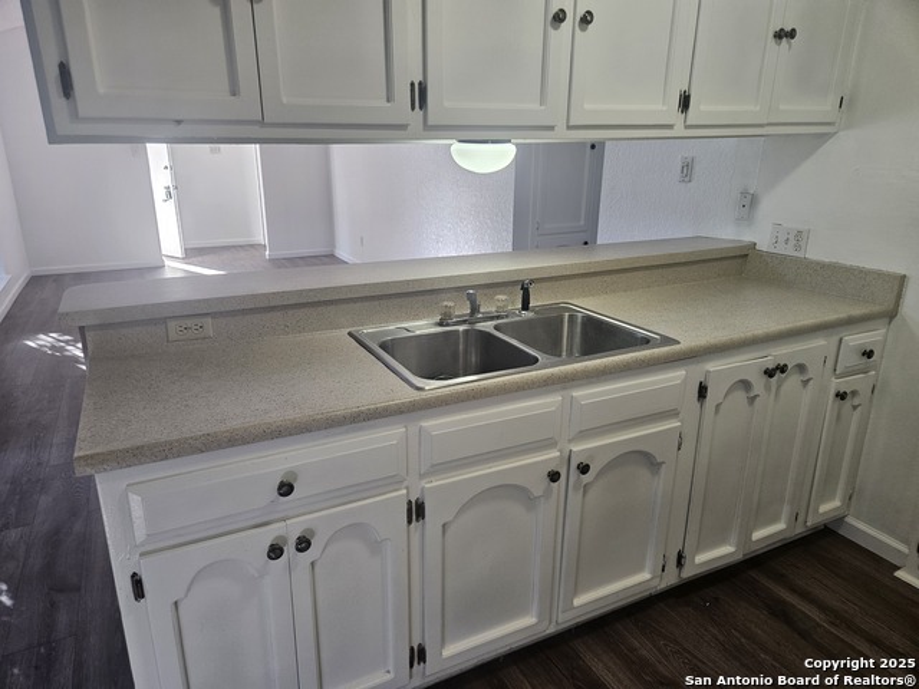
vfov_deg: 58.9
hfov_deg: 73.9
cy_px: 344
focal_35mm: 23
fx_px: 611
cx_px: 460
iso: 160
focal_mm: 5.4
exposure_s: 1/120
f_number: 1.8
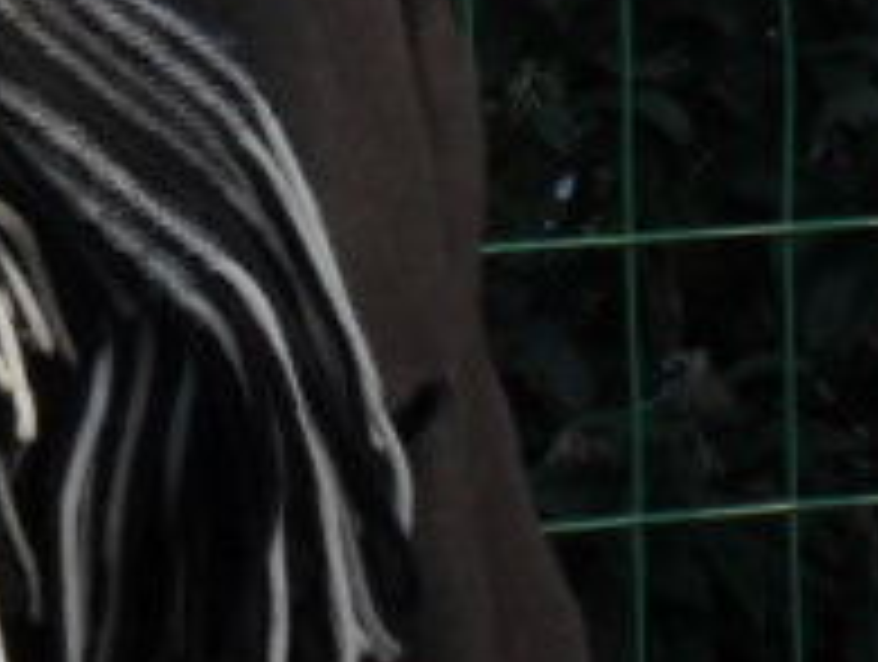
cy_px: -937
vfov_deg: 4.4
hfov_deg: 5.9
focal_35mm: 330
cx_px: -500
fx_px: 8386
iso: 100
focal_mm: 11.2
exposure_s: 1/250
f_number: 5.6
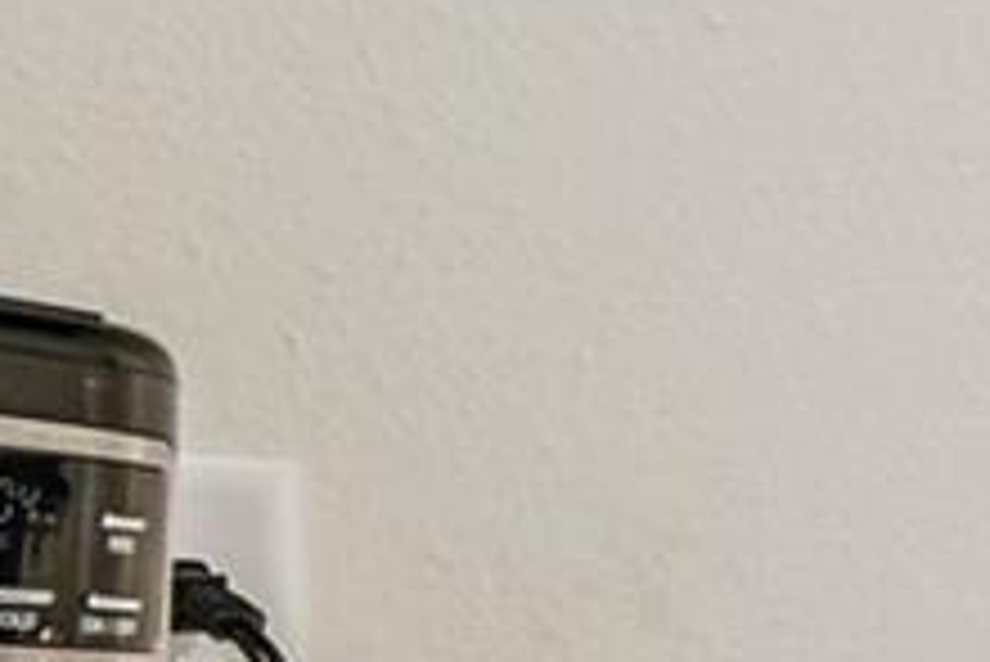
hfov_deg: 11.5
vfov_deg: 12.3
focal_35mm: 109
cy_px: 757
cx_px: 2902
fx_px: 2999
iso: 100
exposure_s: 1/3.33
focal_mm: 10
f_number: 7.1
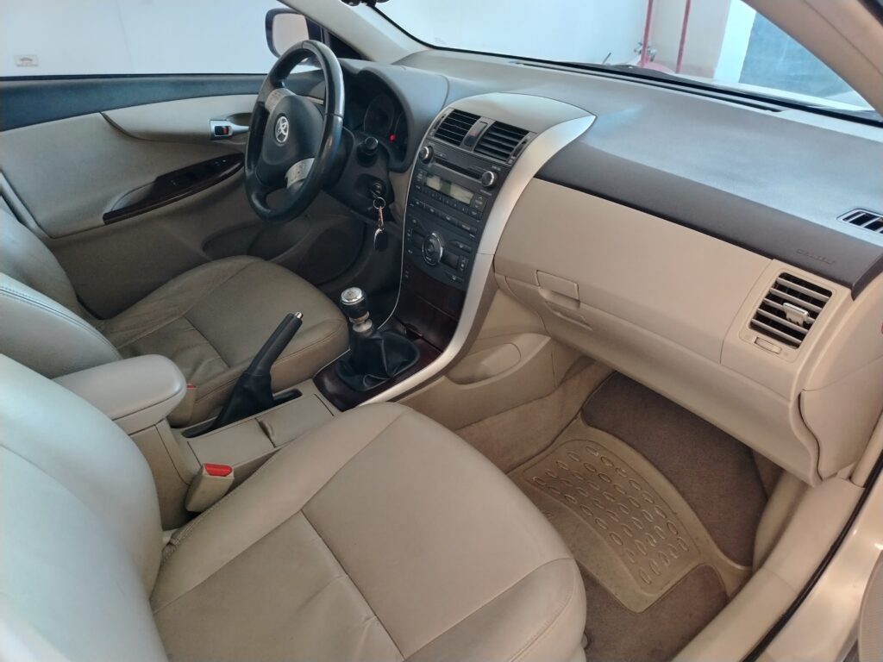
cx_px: 442
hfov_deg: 71.6
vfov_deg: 56.8
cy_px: 331
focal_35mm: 24
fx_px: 612
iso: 878
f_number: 1.75
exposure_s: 1/33.3
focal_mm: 5.25
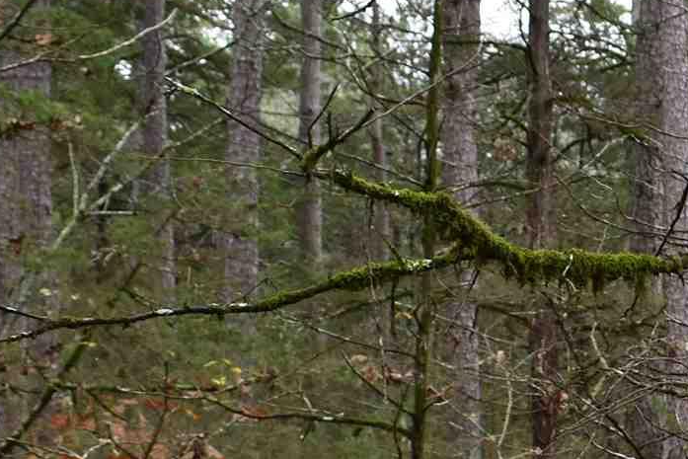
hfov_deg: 16.0
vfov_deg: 11.4
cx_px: 983
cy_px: 493
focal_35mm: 119
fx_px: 2275
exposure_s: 1/250
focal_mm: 18
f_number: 5
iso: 400
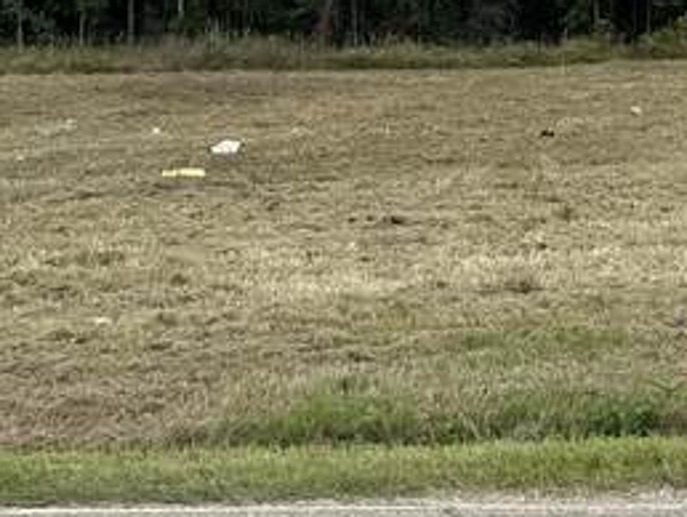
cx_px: 546
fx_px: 2364
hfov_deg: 16.4
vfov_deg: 12.2
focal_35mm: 119
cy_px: -96
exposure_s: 1/1289
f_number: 1.78
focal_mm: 6.86
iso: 80
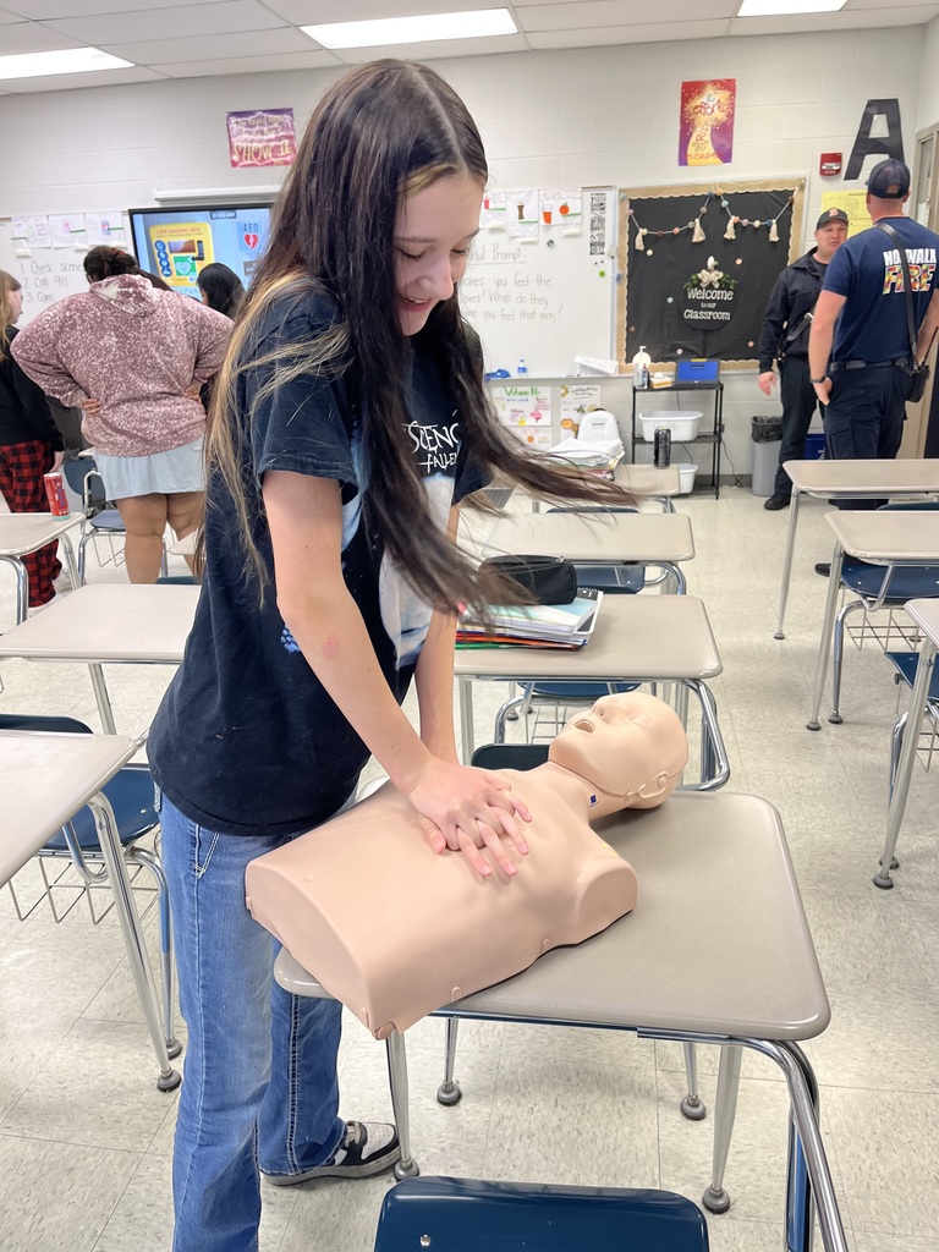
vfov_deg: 67.3
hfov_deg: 53.1
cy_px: 626
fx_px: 940
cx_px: 470
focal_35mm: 26
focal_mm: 5.1
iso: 80
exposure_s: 1/60
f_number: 1.6
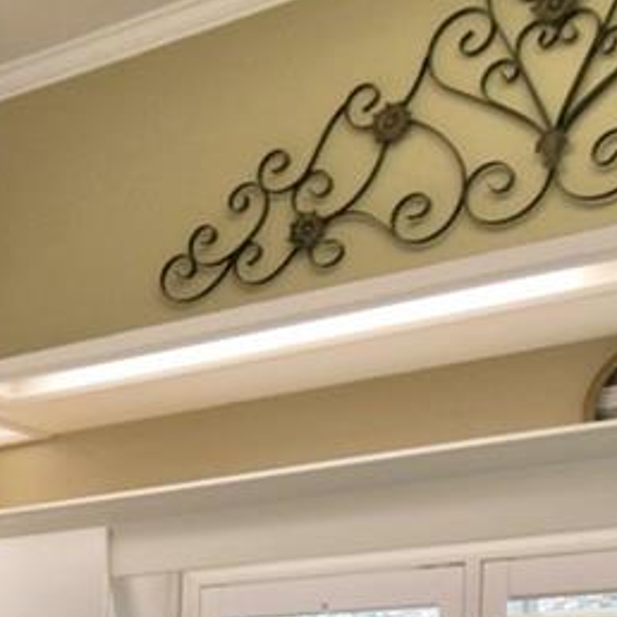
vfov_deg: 19.9
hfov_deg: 19.0
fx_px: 1593
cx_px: -335
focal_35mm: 79
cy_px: 835
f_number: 4.5
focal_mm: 10
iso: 220
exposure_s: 1/125
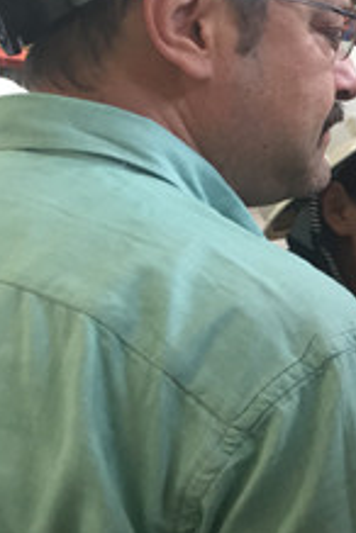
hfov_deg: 17.4
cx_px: 561
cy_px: 264
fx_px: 1023
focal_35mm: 69
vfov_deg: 29.2
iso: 125
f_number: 2.2
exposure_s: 1/33
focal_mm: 4.15
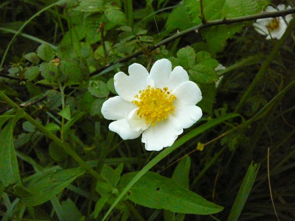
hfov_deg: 52.6
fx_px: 298
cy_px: 110
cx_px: 148
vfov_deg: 40.7
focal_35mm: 35
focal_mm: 5.2
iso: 800
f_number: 2.8
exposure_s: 1/800
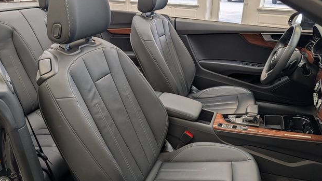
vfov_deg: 42.9
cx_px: 160
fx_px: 231
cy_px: 92
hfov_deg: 69.9
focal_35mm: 27
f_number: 1.68
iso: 77
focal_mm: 6.9
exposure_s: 1/63.9
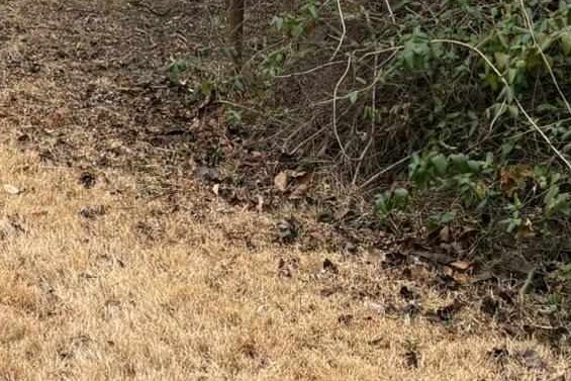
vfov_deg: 13.2
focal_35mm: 98
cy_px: -199
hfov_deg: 19.4
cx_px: -137
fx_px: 1555
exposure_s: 1/1484
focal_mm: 5.96
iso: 50
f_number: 1.6
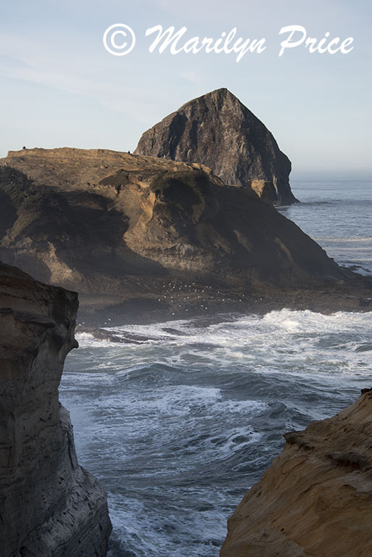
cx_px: 186
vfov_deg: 26.0
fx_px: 1207
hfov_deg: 17.5
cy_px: 278
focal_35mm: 78
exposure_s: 1/20
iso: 100
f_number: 16
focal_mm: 78
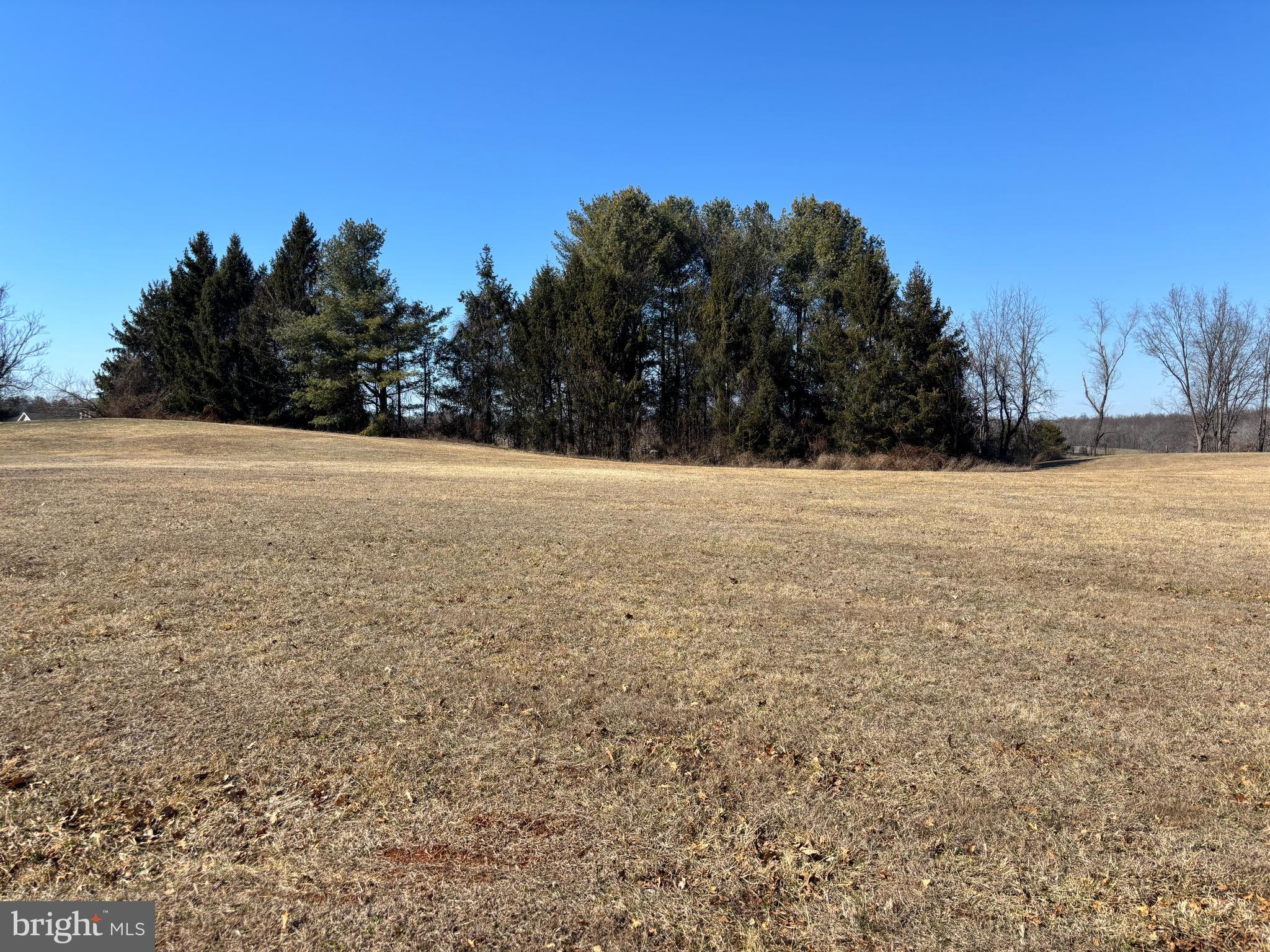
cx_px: 635
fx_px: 954
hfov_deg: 67.3
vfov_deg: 53.1
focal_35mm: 26
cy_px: 476
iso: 50
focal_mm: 5.96
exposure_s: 1/2933
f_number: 1.6
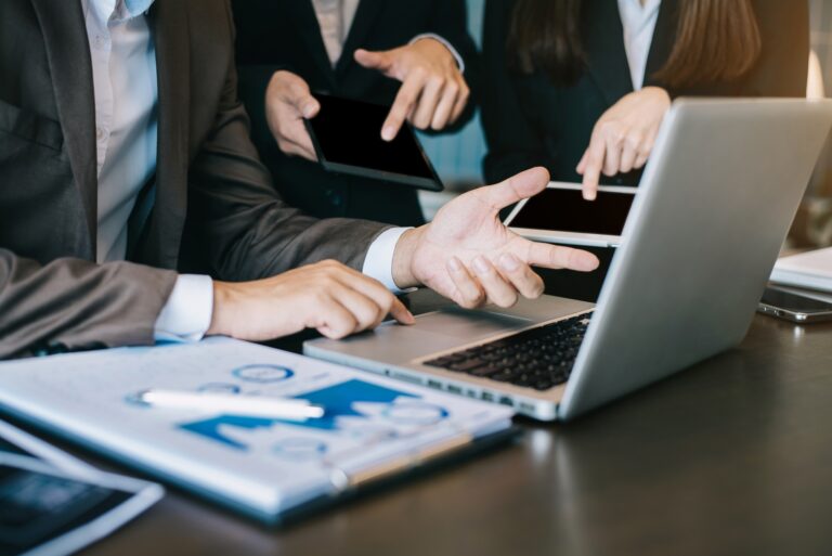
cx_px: 416
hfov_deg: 39.6
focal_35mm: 50
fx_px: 1156
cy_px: 278
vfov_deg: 27.0
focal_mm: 50
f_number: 2.5
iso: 320
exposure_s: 1/125
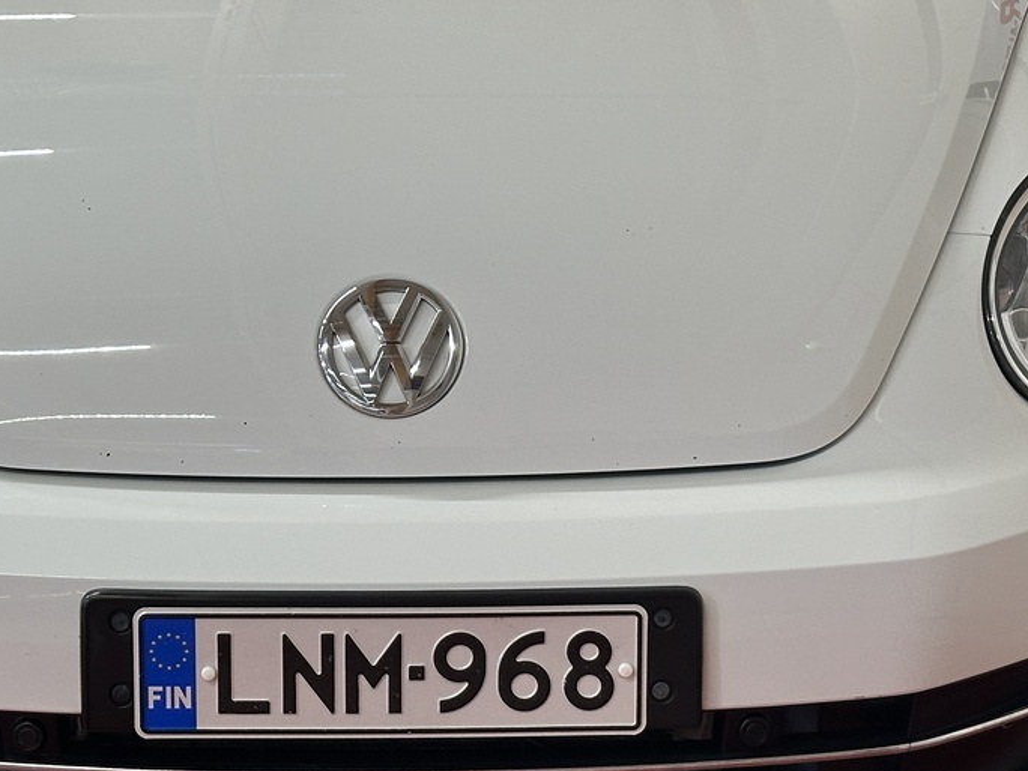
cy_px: 186
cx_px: 403
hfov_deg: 19.4
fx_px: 2999
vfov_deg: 14.6
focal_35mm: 101
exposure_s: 1/100
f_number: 1.78
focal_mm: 6.86
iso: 80
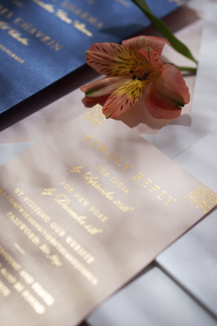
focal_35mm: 60
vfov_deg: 33.4
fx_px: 542
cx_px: 108
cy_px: 163
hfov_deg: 22.6
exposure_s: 1/125
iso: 100
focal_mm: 40
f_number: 4
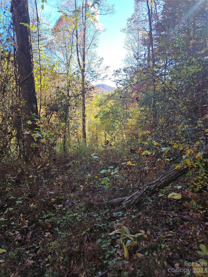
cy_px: 138
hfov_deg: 58.9
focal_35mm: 23
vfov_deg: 73.9
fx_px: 184
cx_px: 104
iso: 25
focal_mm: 5.4
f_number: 1.8
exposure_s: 1/278
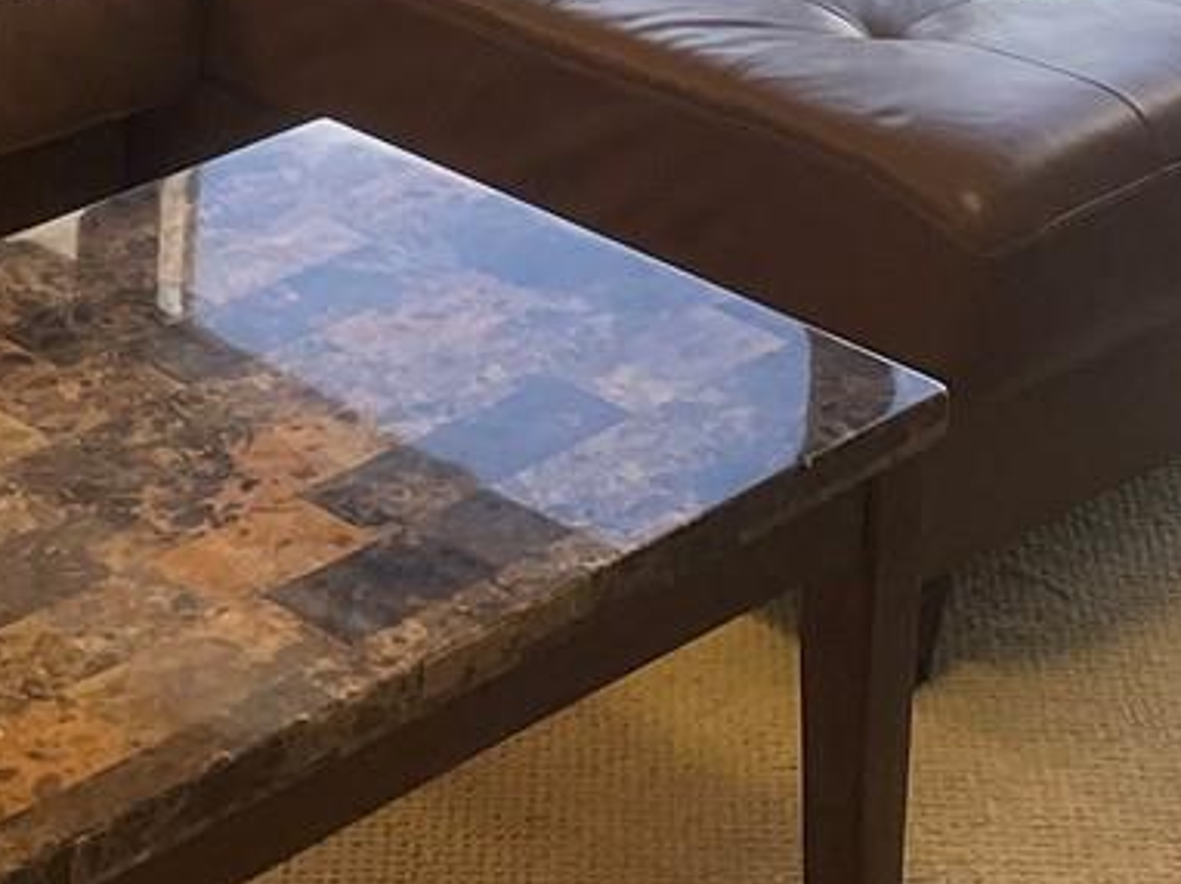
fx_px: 3716
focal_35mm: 109
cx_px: 377
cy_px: -661
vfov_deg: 12.5
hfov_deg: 18.0
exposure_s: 1/120
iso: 100
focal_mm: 4.2
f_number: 1.6
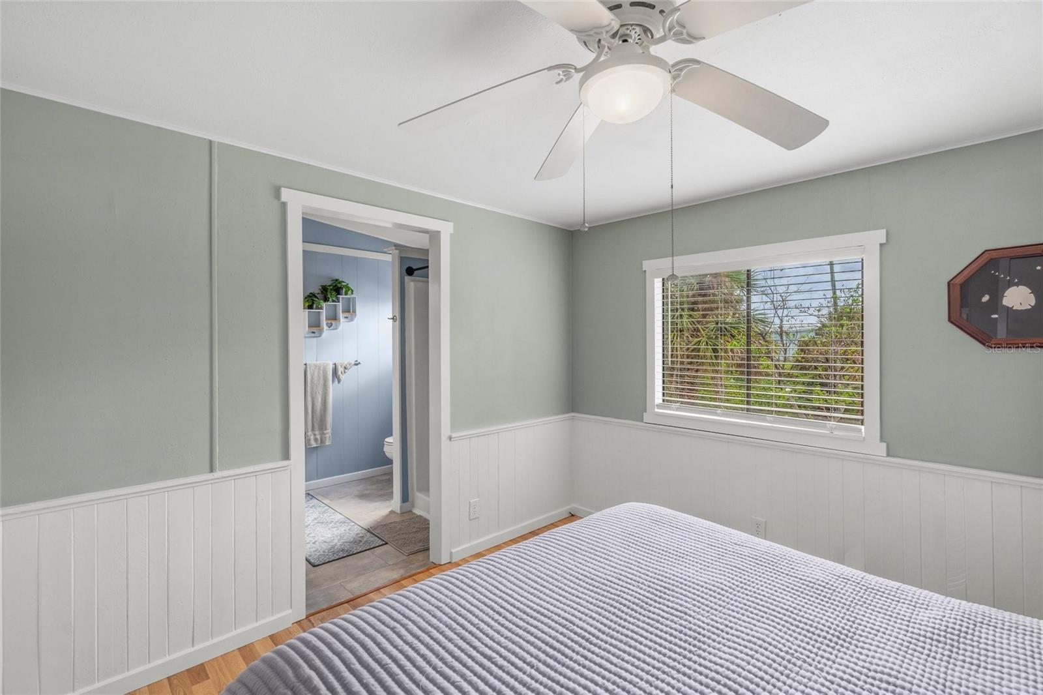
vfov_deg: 73.7
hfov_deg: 96.7
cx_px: 522
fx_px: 463
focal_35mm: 16
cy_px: 348
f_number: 6.3
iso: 200
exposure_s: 1/8
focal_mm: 16
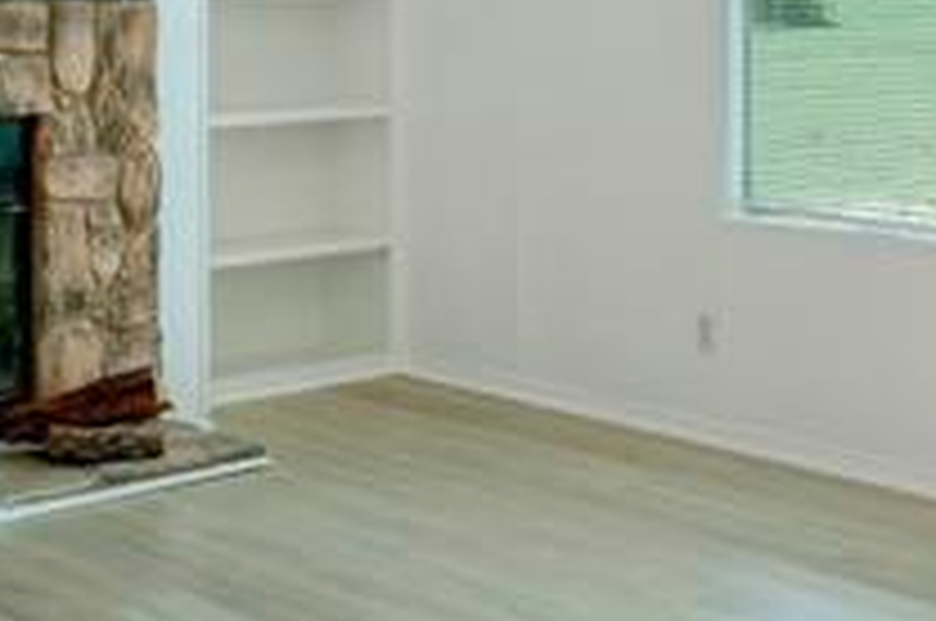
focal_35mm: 74
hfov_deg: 27.3
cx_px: 554
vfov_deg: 17.7
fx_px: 1921
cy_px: -68
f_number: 8
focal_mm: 10
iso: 320
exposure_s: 1/52
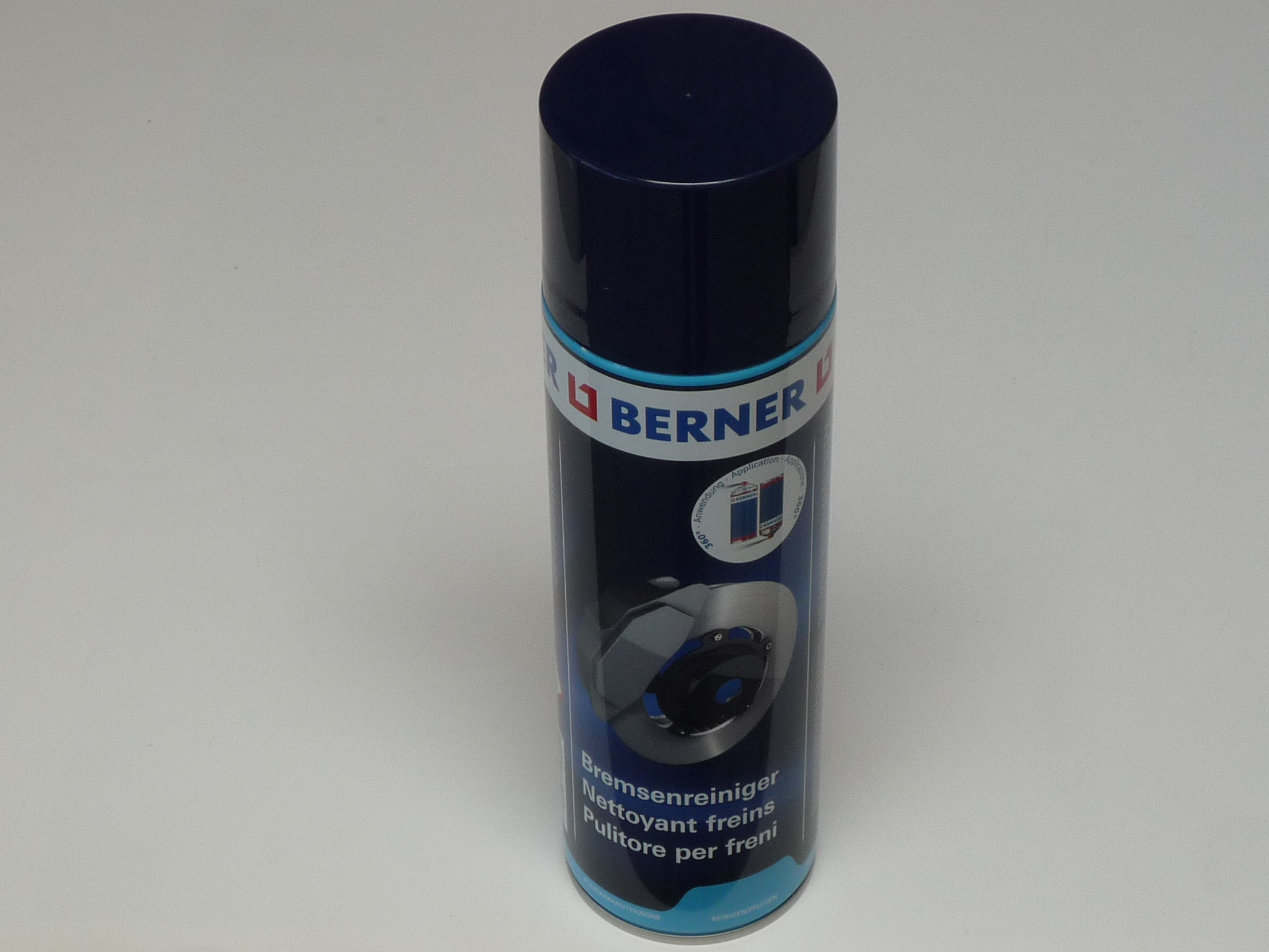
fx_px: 3483
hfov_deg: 20.7
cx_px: 634
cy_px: 476
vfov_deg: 15.6
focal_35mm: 95
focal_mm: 9.3
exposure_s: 1/60
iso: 100
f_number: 4.3
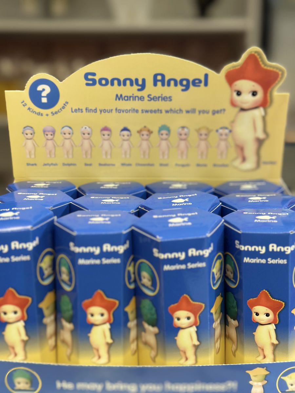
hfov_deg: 30.3
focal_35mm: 48
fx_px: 545
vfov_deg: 39.7
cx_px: 148
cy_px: 196
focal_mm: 6.86
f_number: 1.78
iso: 80
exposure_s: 1/307
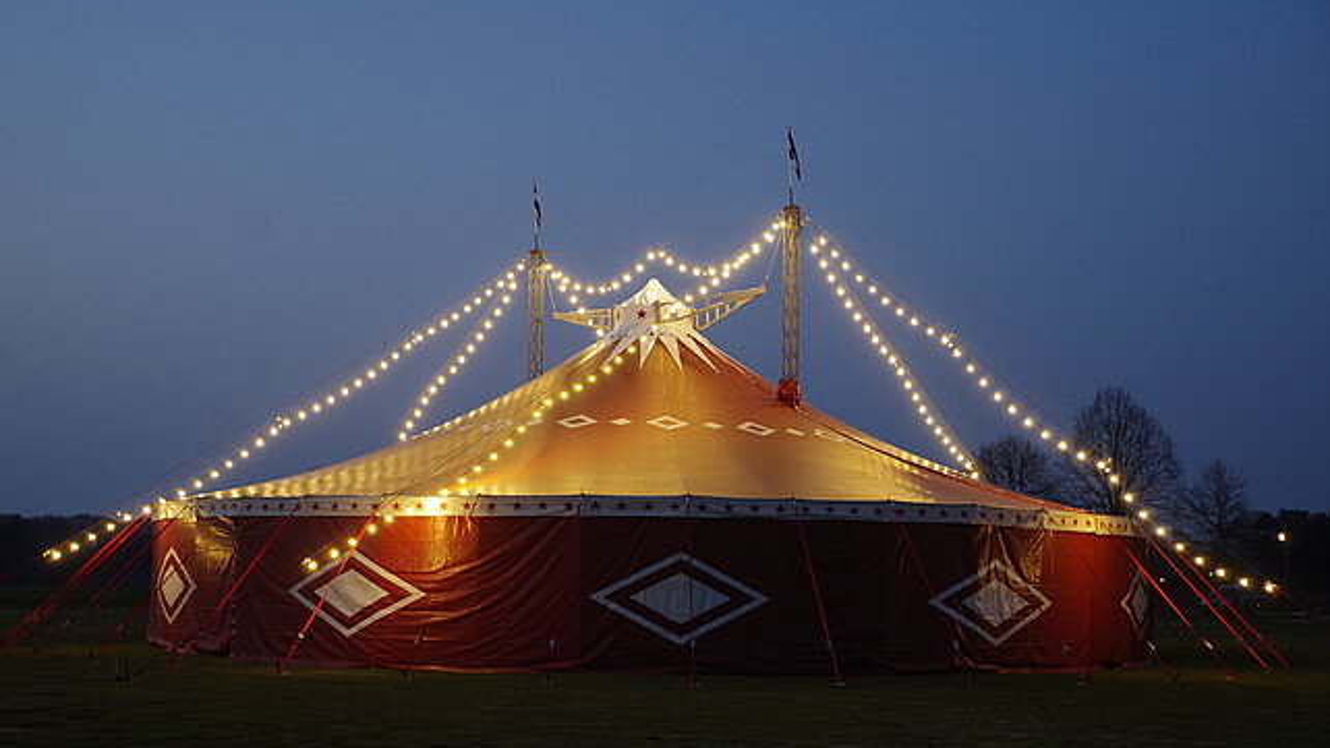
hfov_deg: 43.7
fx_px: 1657
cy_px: 457
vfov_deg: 25.4
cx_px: 661
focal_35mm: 47
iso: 800
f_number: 4
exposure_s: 1/30
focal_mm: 29
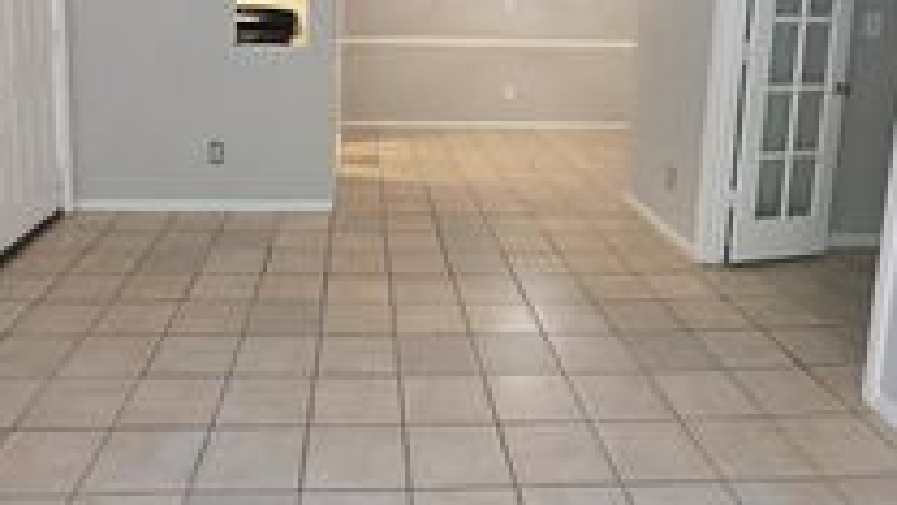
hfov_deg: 66.0
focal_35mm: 29
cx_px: 420
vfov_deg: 38.6
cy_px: 99
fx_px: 690
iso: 250
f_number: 1.9
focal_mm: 2.2
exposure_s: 1/60
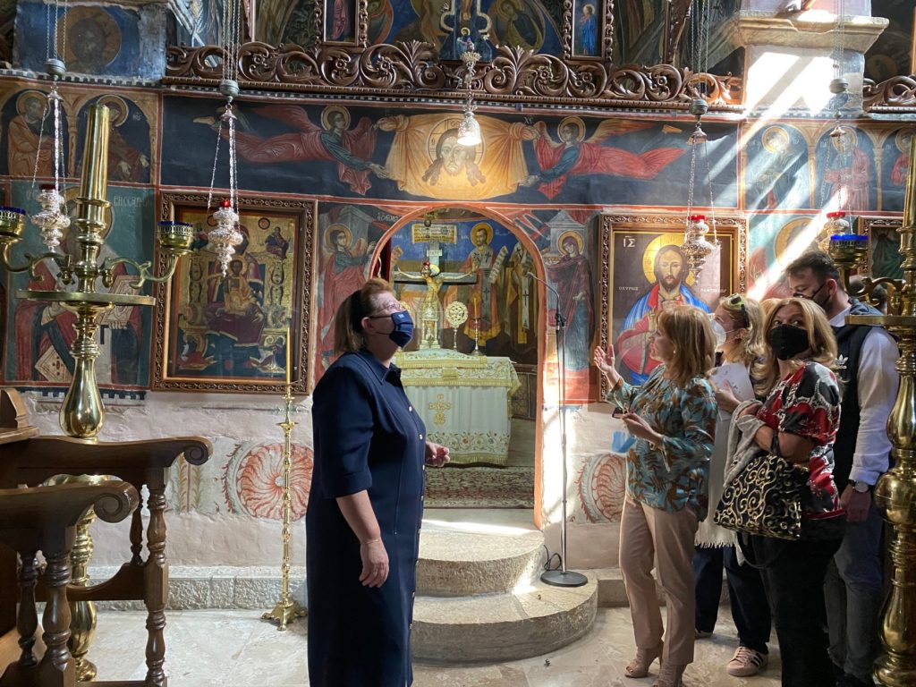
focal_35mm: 26
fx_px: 688
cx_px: 458
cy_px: 344
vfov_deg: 53.1
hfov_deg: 67.3
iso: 500
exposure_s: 1/60
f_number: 1.8
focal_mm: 4.25
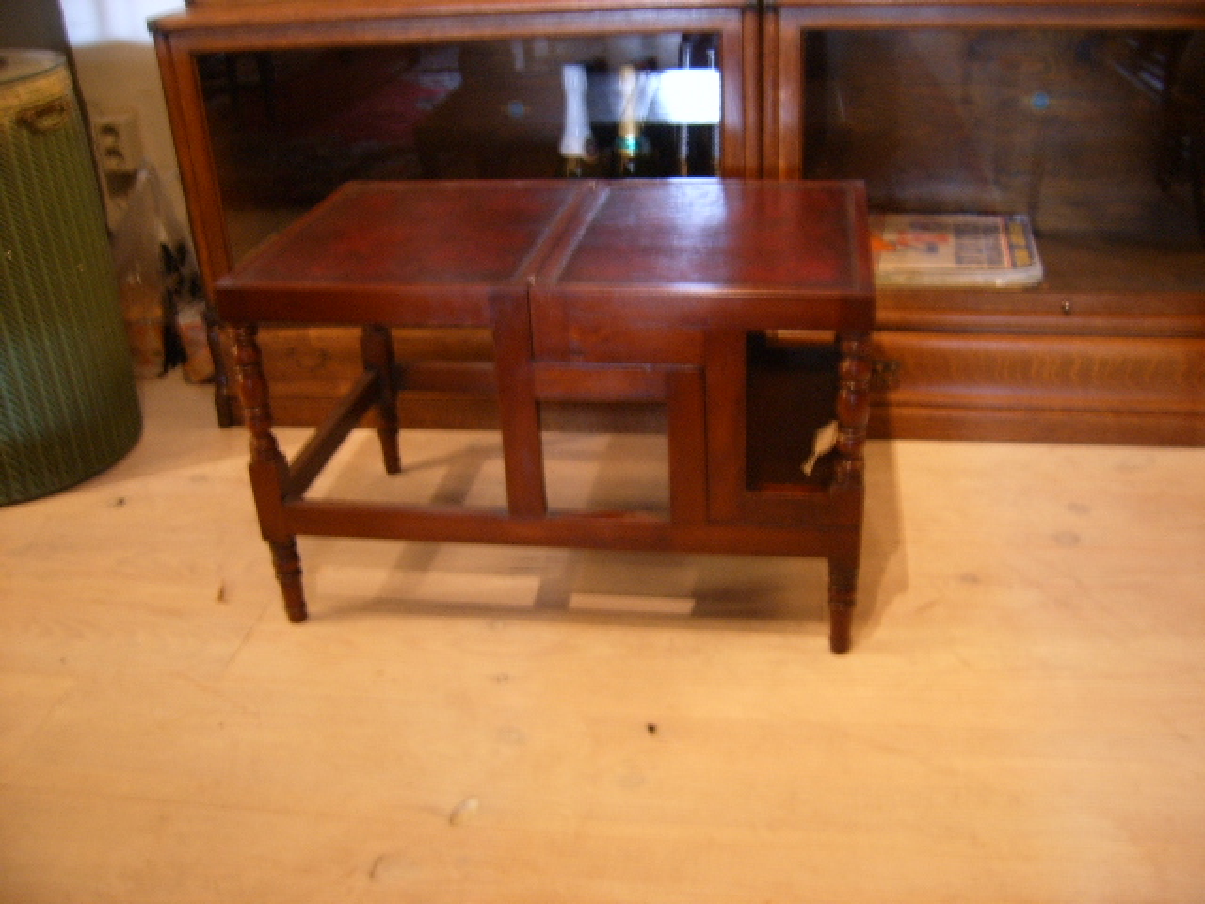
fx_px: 1218
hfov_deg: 52.6
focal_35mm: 35
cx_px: 602
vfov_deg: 40.7
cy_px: 452
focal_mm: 5.8
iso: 100
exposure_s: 1/1.43
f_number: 2.8
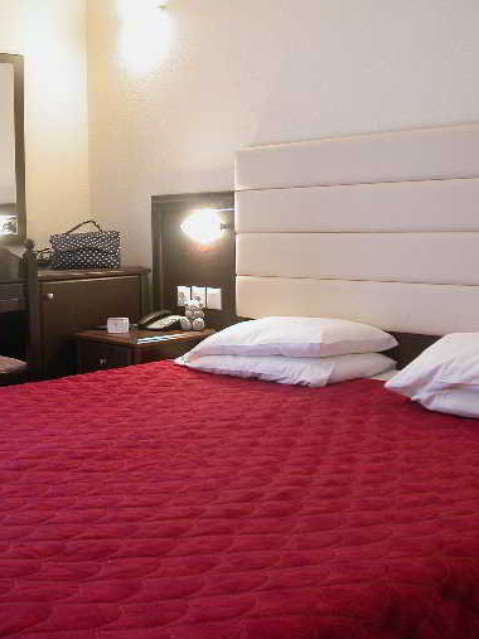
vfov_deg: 42.0
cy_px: 289
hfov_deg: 32.1
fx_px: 831
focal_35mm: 45
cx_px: 200
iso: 100
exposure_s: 1/5.4
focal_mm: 7.85
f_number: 2.6
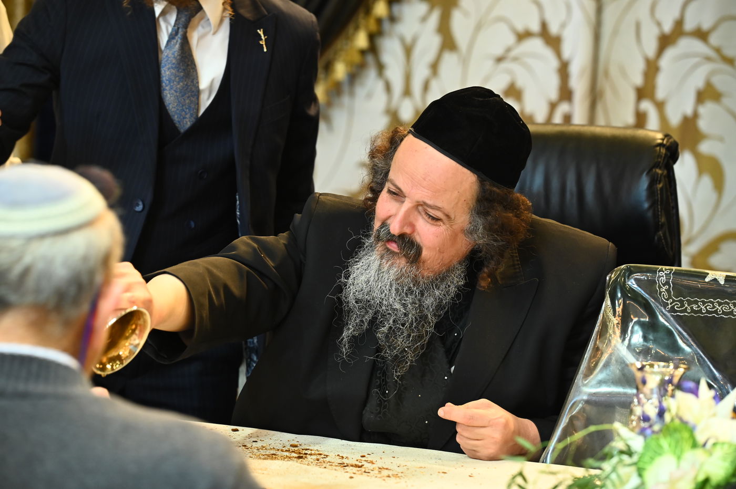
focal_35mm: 150
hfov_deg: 13.7
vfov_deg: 9.1
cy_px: 244
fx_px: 3064
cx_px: 368
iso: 2500
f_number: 5.6
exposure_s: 1/125
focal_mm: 150
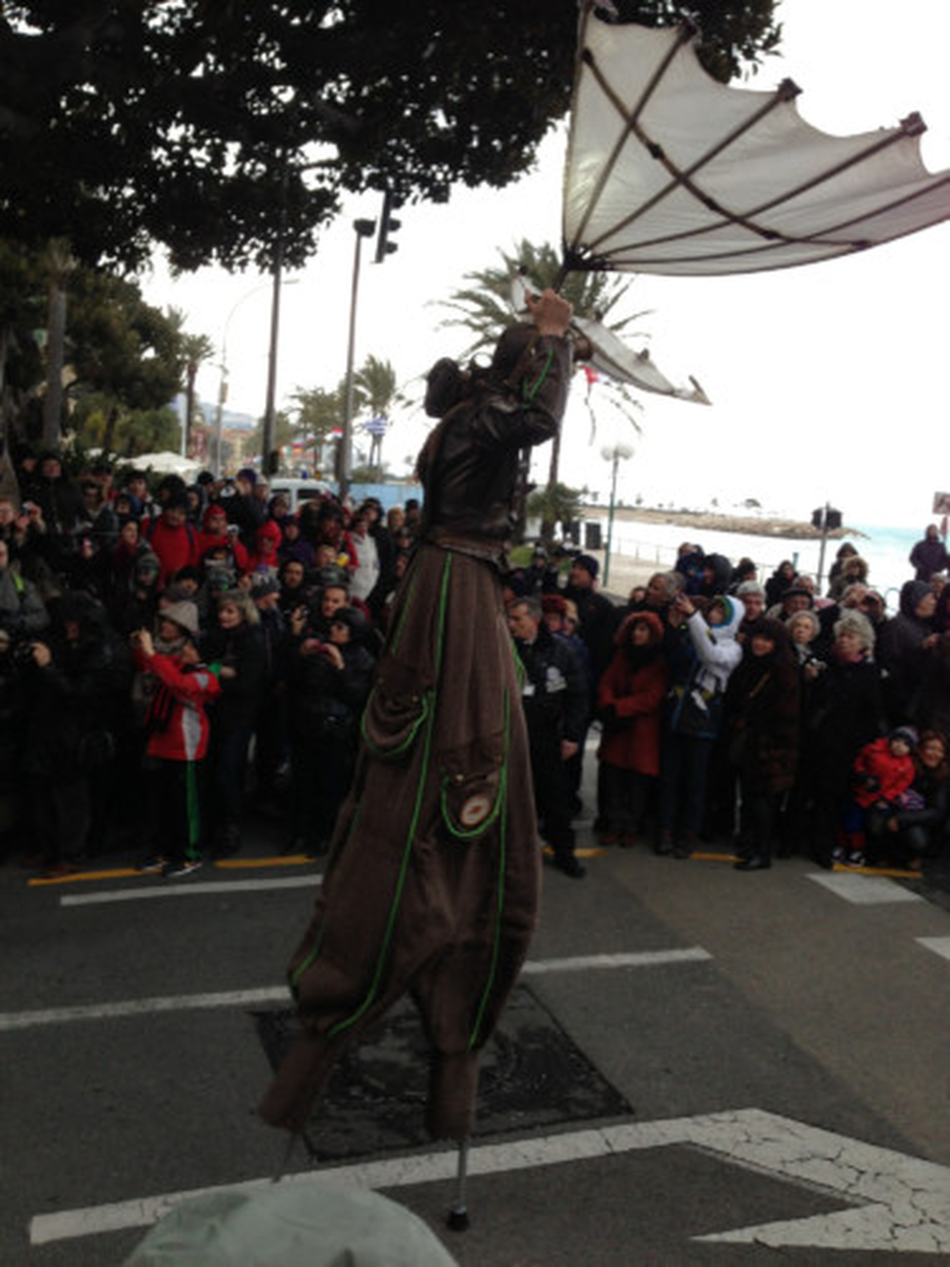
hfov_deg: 42.9
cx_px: 475
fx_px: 1208
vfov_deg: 55.4
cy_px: 634
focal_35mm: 33
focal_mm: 4.13
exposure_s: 1/120
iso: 80
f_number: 2.4
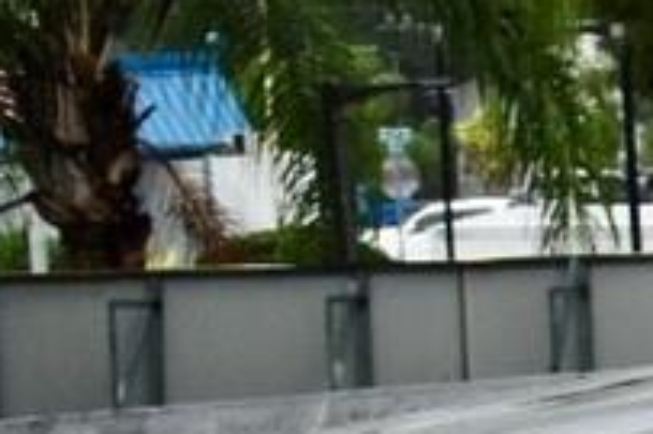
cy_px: 575
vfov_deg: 5.2
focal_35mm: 260
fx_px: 4712
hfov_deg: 6.6
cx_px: 2406
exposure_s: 1/1250
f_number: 5
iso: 400
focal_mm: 22
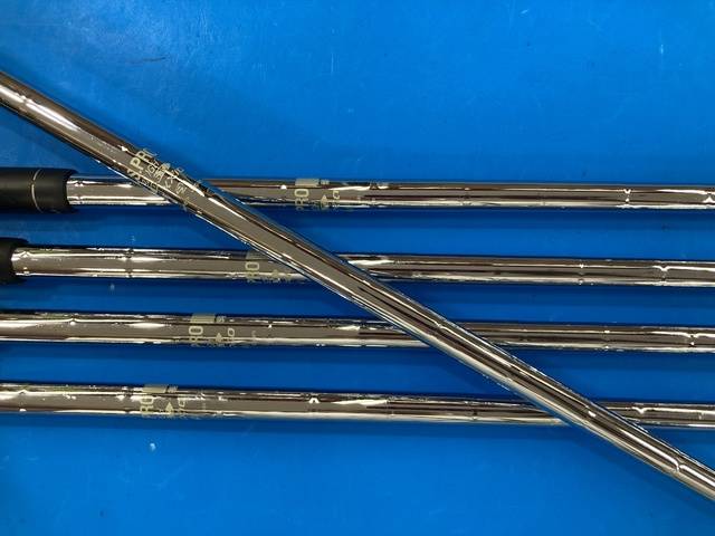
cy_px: 268
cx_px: 358
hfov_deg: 63.4
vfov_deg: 49.7
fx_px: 578
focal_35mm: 28
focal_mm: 3.99
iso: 50
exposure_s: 1/50
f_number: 1.8
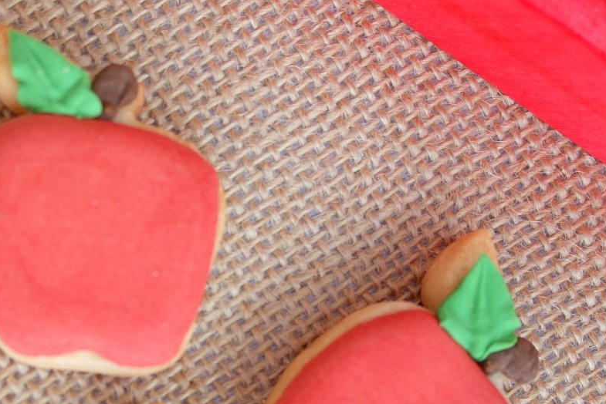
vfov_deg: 19.5
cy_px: 391
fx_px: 1145
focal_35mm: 68
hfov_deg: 29.4
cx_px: 201
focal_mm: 22
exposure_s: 1/100
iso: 100
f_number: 3.5
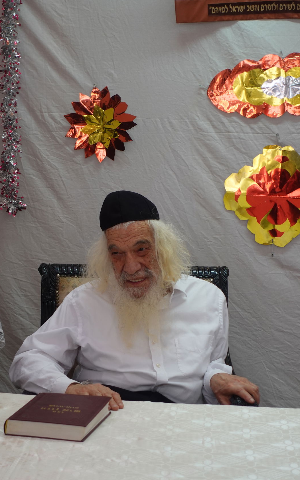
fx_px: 1164
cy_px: 283
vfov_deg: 23.3
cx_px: 137
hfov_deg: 14.7
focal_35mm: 89
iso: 200
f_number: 2.8
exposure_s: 1/80
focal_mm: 25.7
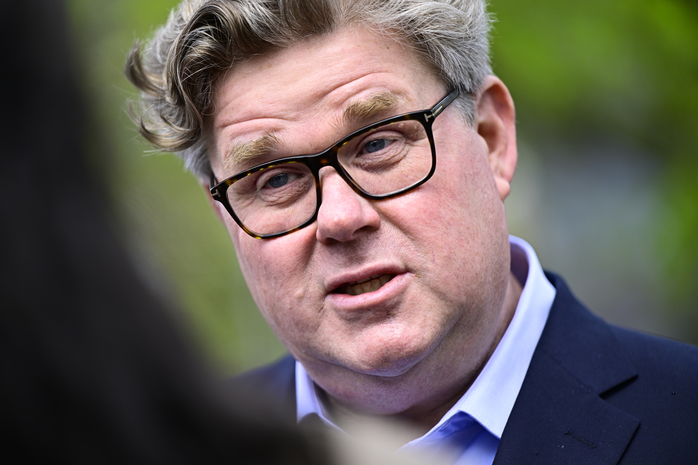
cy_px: 232
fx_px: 3877
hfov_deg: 10.3
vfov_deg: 6.9
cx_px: 349
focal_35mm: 200
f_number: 2.8
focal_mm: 200
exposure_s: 1/800
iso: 125
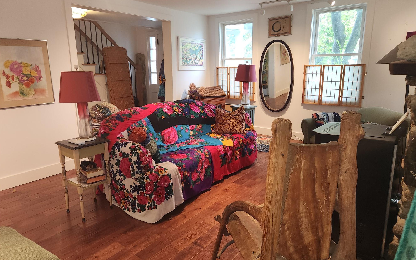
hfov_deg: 72.5
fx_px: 283
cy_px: 121
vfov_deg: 49.2
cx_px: 211
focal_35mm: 25
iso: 100
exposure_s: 1/40
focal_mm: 5.4
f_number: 1.8
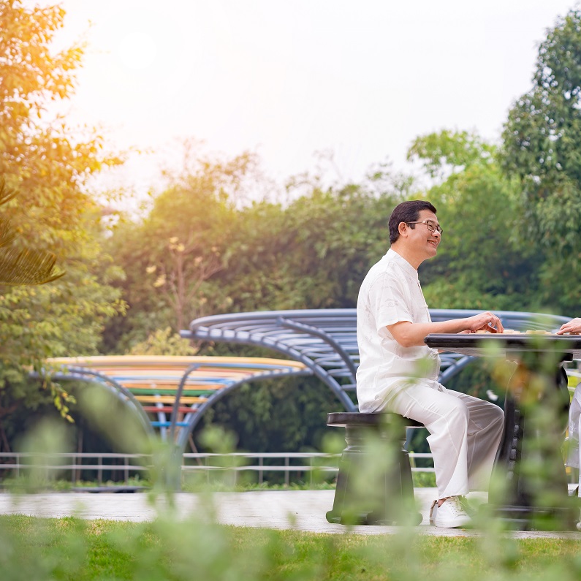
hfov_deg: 17.3
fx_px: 1899
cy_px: 290
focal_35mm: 100
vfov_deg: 17.4
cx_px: 421
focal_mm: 78
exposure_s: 1/125
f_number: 3.5
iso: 100
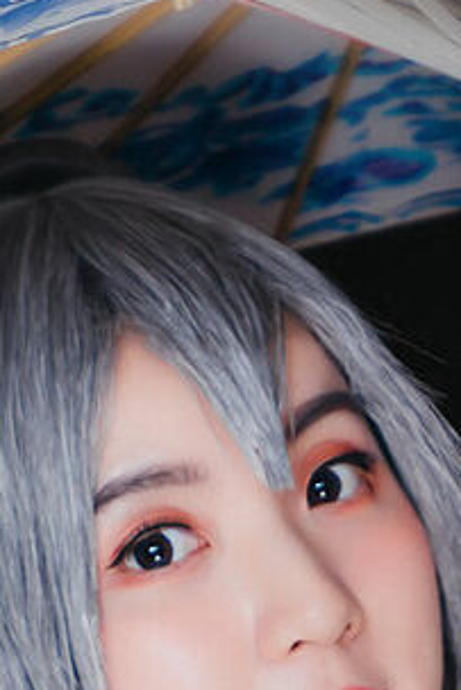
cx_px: 554
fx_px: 9247
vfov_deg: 4.2
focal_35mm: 482
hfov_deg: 2.9
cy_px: 1445
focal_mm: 93
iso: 100
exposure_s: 1/160
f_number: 4
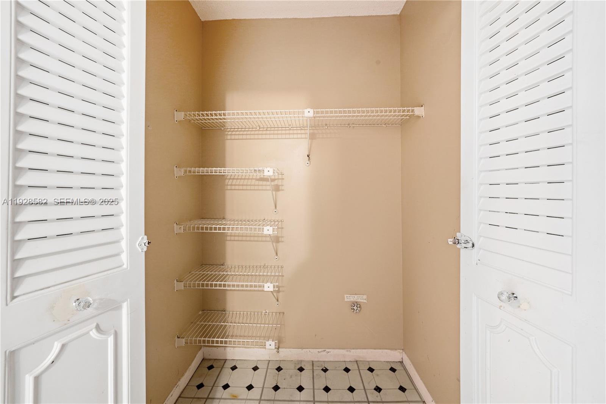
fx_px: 202
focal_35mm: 12
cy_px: 202
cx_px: 303
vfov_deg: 90.0
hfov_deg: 112.6
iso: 200
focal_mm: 12
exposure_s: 2
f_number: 11
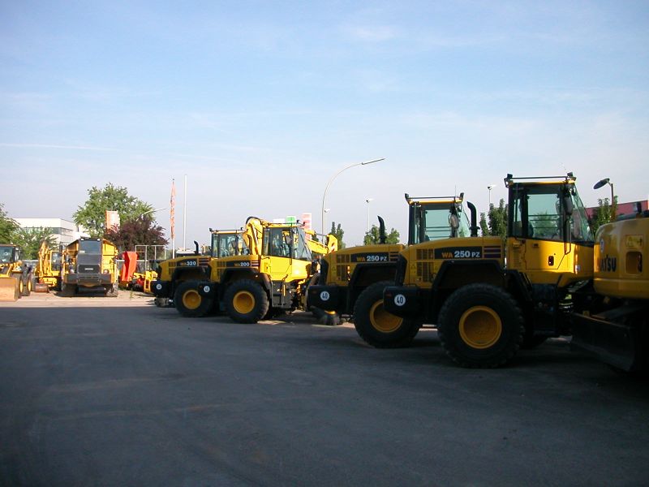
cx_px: 324
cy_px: 244
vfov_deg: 38.7
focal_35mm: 37
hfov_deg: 50.1
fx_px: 694
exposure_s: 1/928
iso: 100
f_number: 2.7
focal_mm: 5.6
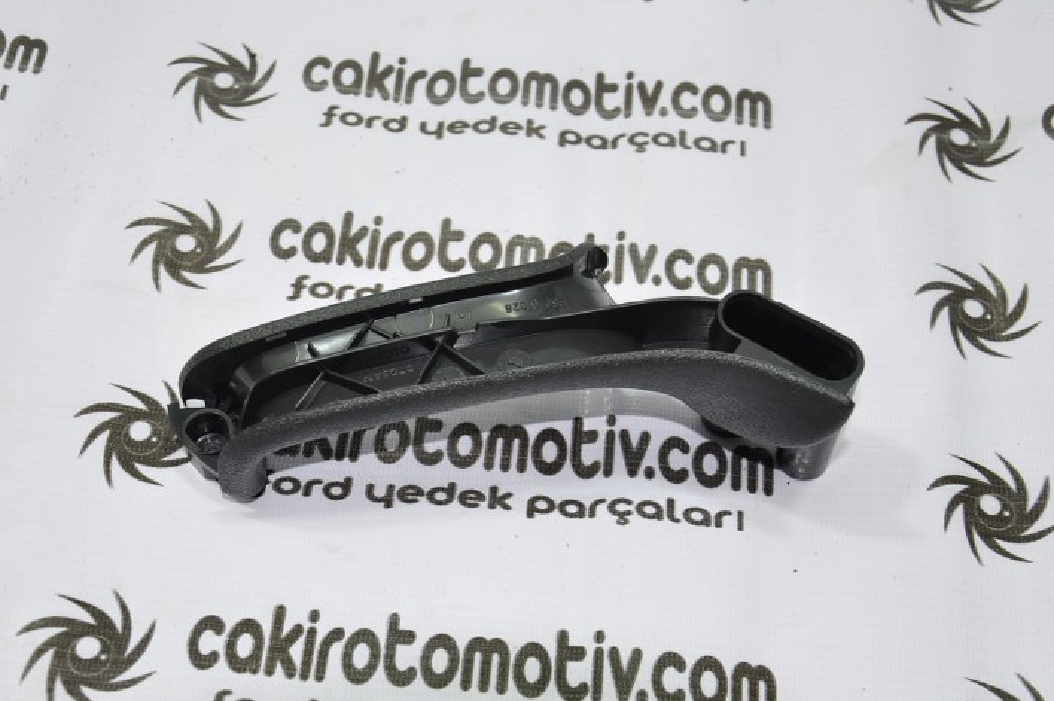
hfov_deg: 32.9
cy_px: 381
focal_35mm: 61
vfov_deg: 22.2
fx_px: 1785
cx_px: 484
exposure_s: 1/40
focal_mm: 32
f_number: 4.5
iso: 200
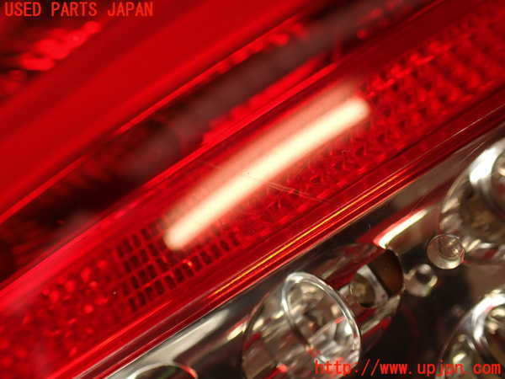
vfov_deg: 44.2
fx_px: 467
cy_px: 190
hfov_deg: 56.8
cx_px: 252
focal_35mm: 32
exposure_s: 1/60
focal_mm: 5.79
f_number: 2.4
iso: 100
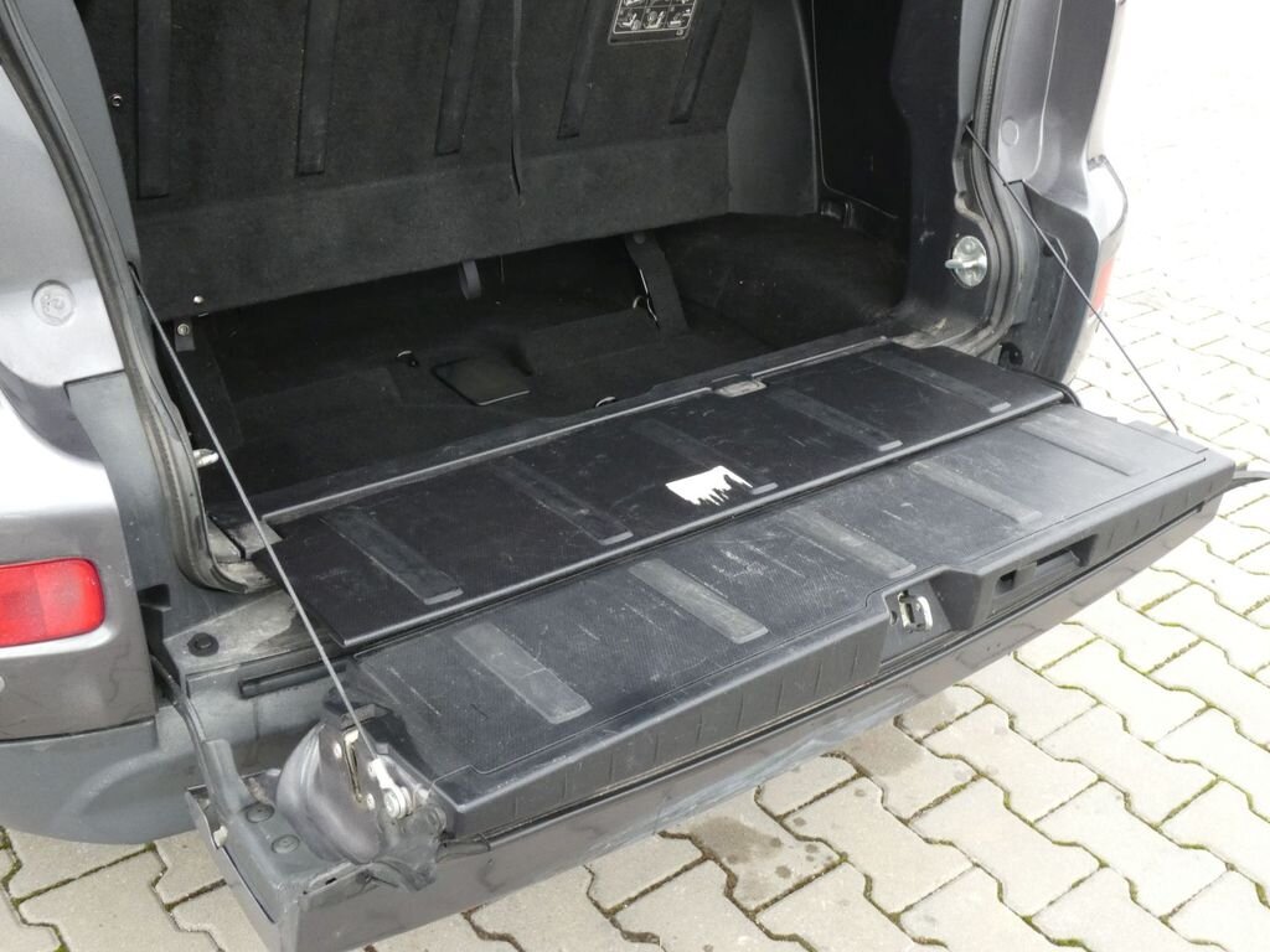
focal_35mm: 36
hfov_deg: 51.4
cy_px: 476
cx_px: 635
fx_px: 1321
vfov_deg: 39.7
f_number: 5.6
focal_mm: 6.5
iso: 500
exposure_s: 1/80
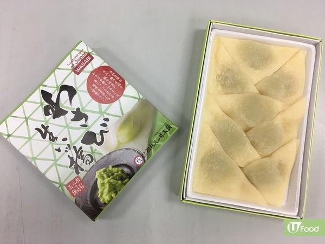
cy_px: 122
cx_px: 162
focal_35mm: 29
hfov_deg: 61.7
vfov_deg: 48.2
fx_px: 272
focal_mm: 4.15
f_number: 2.2
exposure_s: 1/33
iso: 25
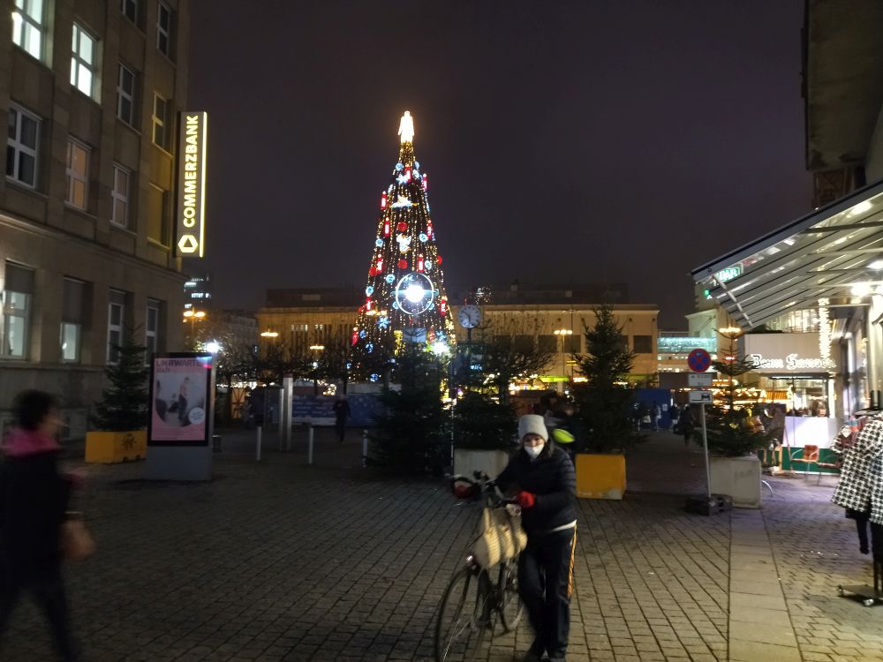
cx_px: 442
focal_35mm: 27
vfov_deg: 51.4
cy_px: 331
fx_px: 689
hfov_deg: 65.3
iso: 459
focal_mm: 4.74
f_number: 1.79
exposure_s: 1/17
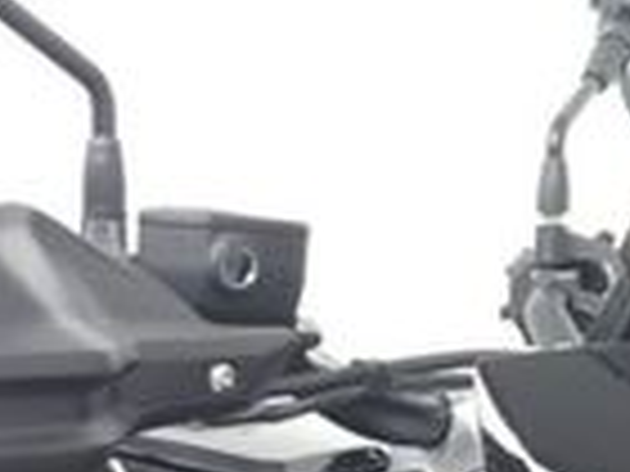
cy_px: 607
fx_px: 1911
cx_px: 248
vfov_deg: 13.6
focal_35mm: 105
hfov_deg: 18.7
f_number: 1.8
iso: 125
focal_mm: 5.4
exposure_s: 1/33
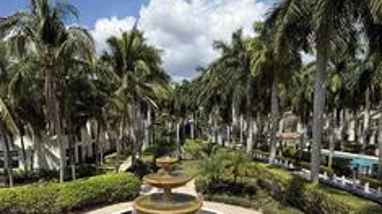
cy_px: 156
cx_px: 159
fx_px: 263
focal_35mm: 26
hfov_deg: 71.4
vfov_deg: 43.2
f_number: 2.2
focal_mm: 2.22
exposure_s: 1/2320
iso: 50
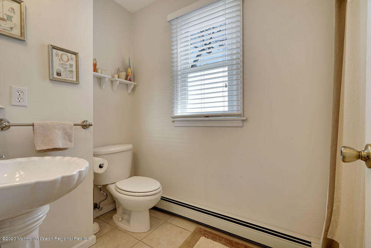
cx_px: 186
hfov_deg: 96.7
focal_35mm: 16
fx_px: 165
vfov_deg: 73.8
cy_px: 124
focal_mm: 16
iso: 200
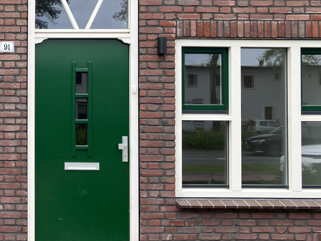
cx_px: -4
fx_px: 528
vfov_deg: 25.6
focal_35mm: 57
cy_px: 100
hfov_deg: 31.2
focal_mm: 3.99
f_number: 1.8
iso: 32
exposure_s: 1/354
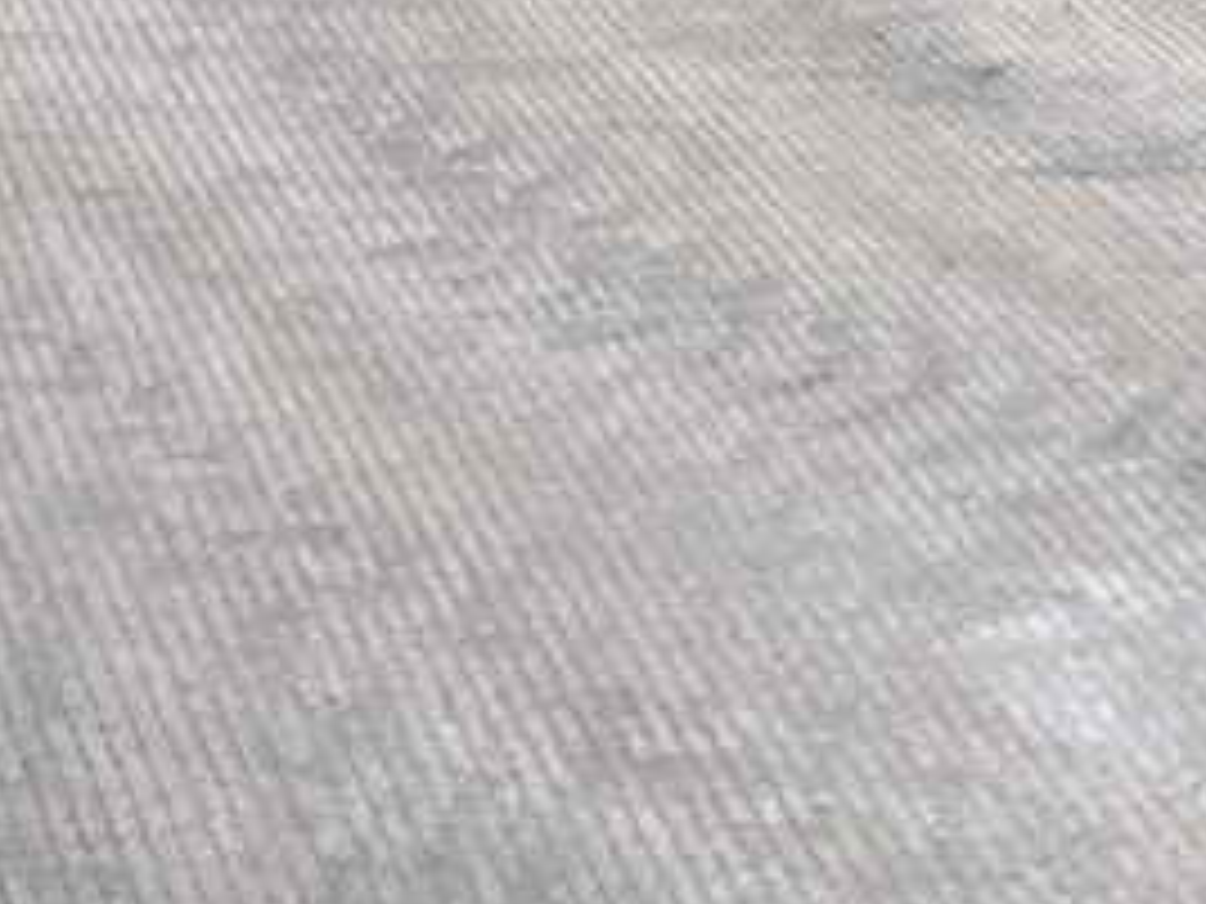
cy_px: 926
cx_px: 27
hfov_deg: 17.4
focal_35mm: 111
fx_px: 3867
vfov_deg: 13.1
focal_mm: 3
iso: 16
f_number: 1.8
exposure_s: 1/504
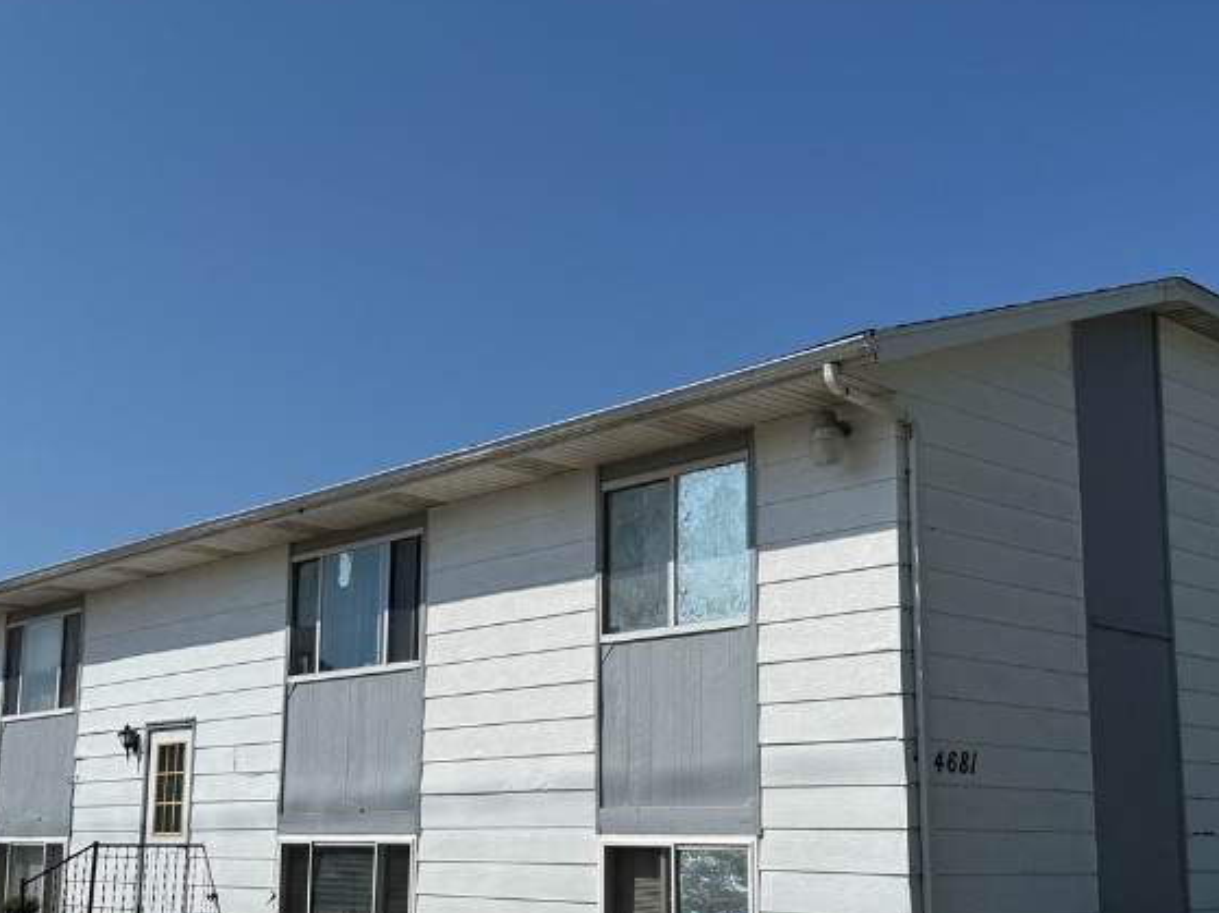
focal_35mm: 44
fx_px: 1549
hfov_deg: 43.0
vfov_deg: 32.7
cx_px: 600
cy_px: 562
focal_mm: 6.76
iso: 80
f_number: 1.78
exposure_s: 1/9009
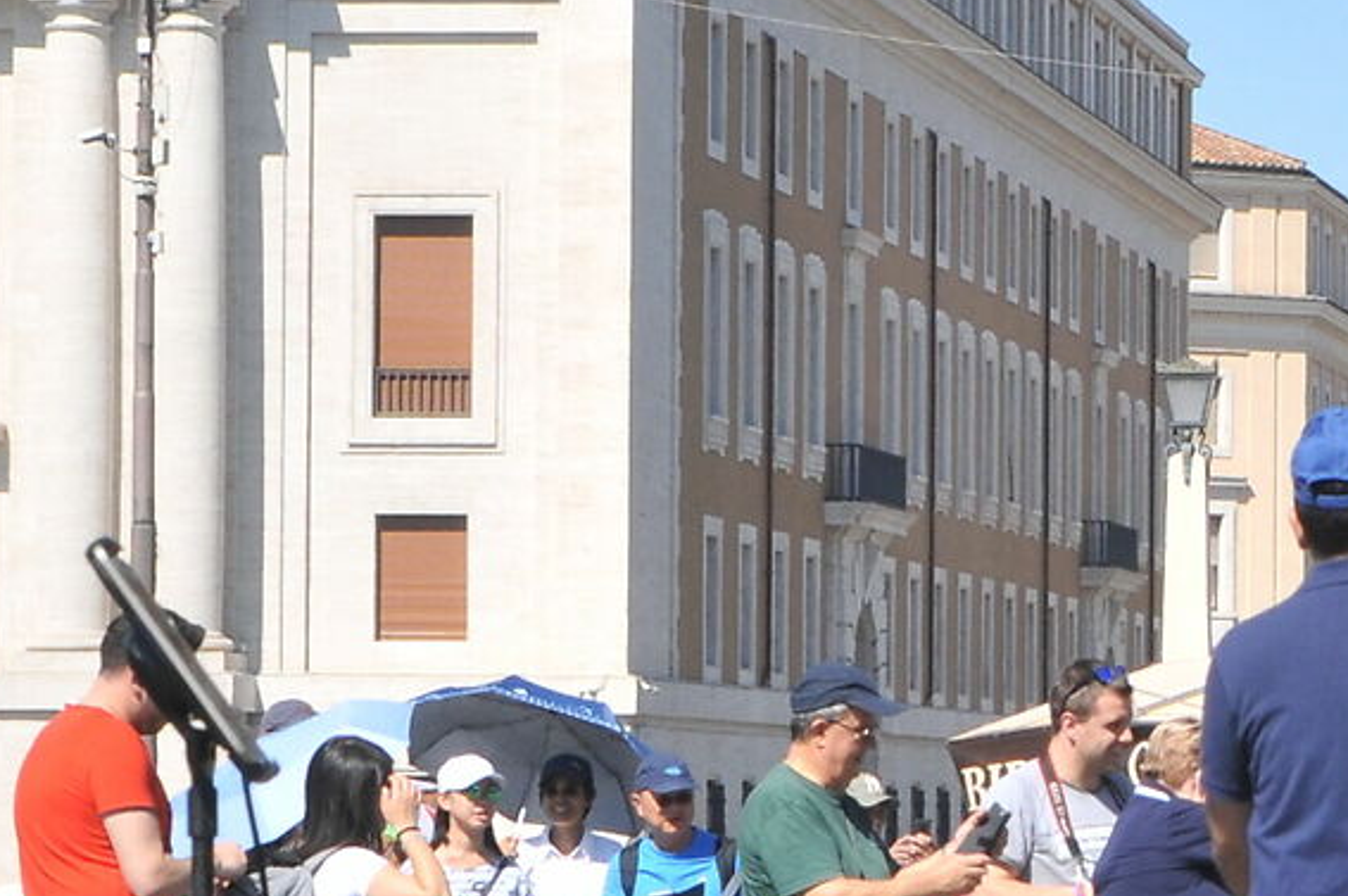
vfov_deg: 5.4
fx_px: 9502
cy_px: 601
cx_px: 1415
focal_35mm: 254
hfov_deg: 8.1
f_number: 11
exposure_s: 1/250
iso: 200
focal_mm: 40
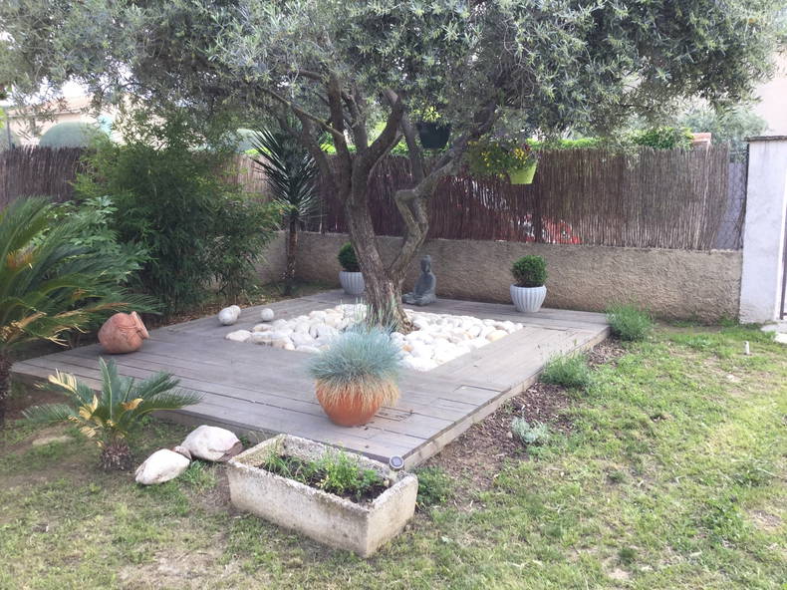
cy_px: 295
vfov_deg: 45.4
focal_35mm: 31
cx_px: 394
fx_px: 705
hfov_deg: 58.4
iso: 32
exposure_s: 1/100
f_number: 2.4
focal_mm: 3.3
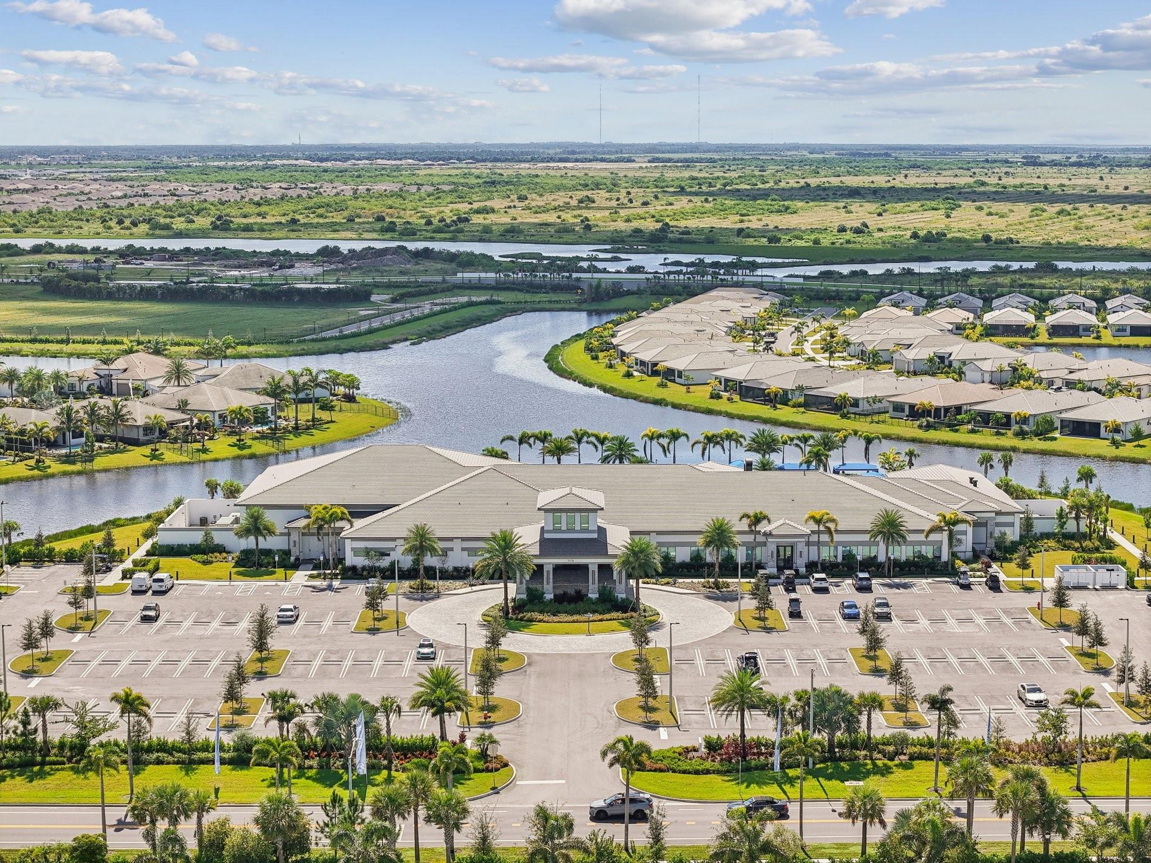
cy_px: 432
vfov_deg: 21.0
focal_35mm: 70
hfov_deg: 27.8
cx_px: 576
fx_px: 2328
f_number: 2.8
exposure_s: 1/2000
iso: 130
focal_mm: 19.4
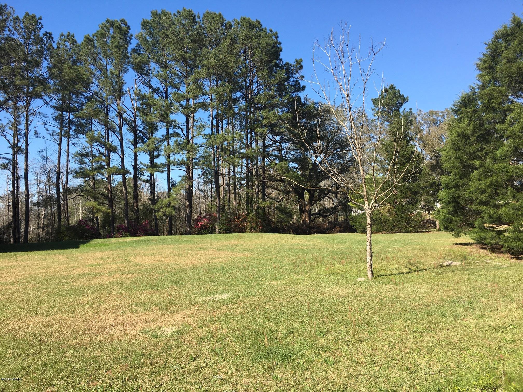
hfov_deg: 61.7
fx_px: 438
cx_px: 262
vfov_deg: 48.2
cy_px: 196
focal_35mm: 29
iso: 25
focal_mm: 4.15
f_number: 2.2
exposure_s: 1/916
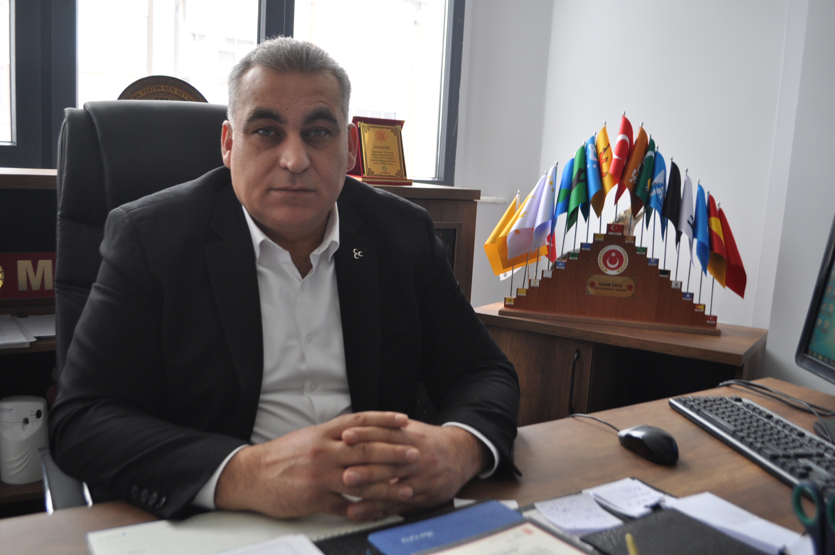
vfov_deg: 39.9
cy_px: 278
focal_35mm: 33
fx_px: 764
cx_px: 418
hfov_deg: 57.3
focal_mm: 22
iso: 450
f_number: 4
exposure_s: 1/60
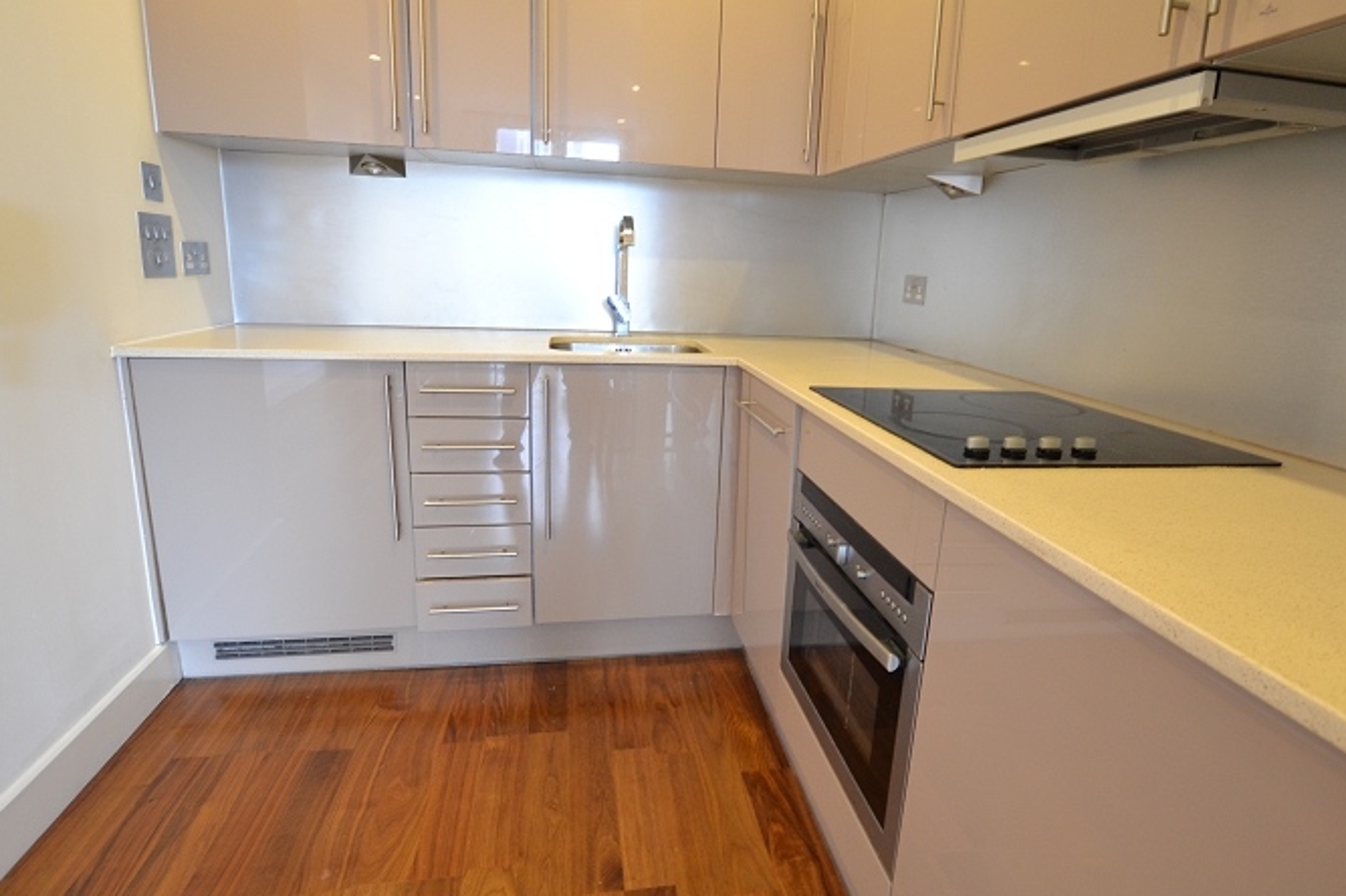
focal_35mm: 18
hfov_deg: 89.9
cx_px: 724
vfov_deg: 67.3
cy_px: 433
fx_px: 673
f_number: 3.5
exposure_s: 1/30
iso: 800
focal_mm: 10
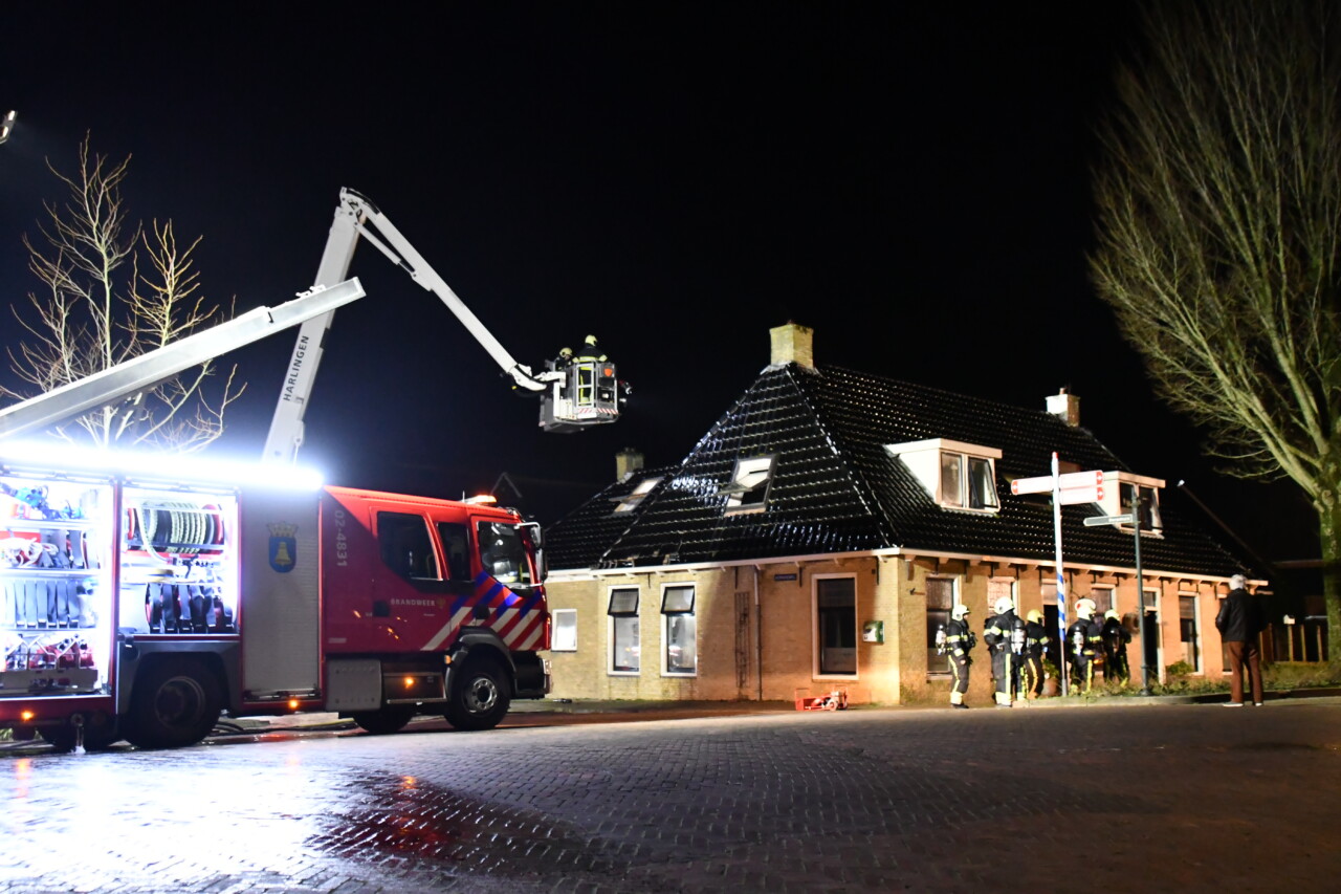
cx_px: 670
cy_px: 447
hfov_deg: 53.1
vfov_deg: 36.9
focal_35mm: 36
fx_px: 1341
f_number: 3.8
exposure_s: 1/60
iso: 6400
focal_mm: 24
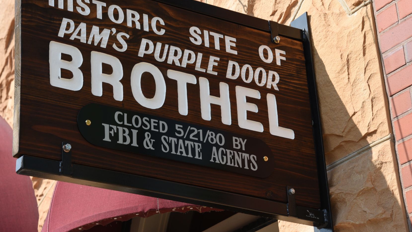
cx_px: 167
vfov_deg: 12.5
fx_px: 1060
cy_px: 99
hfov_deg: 22.0
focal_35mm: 97
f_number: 7.1
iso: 400
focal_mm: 75
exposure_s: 1/500
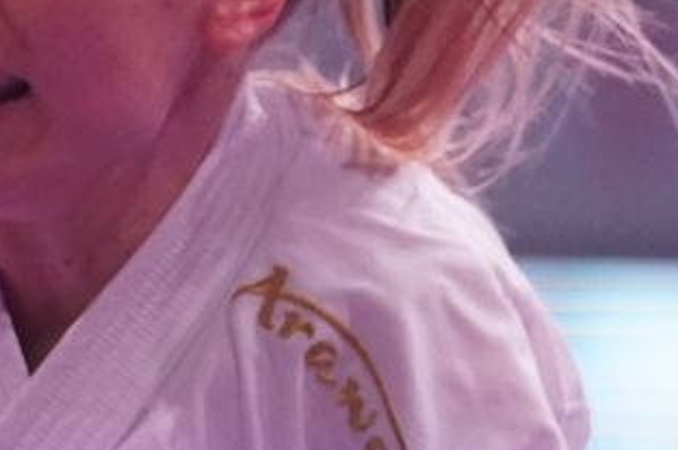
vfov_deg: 1.3
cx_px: 316
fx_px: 19923
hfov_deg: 1.9
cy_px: 428
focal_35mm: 1059
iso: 4000
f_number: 2.8
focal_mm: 184
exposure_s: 1/1000
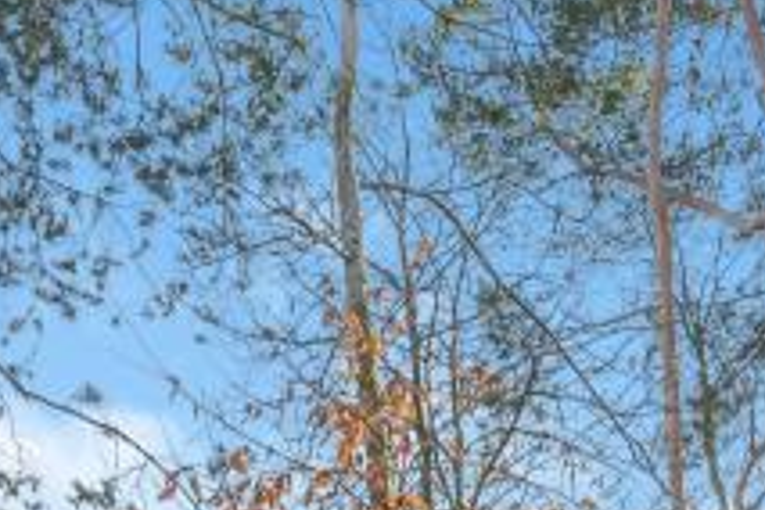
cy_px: 1149
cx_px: 305
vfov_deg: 13.7
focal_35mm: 77
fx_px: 1636
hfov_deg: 26.3
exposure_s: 1/60
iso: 100
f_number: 7.1
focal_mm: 16
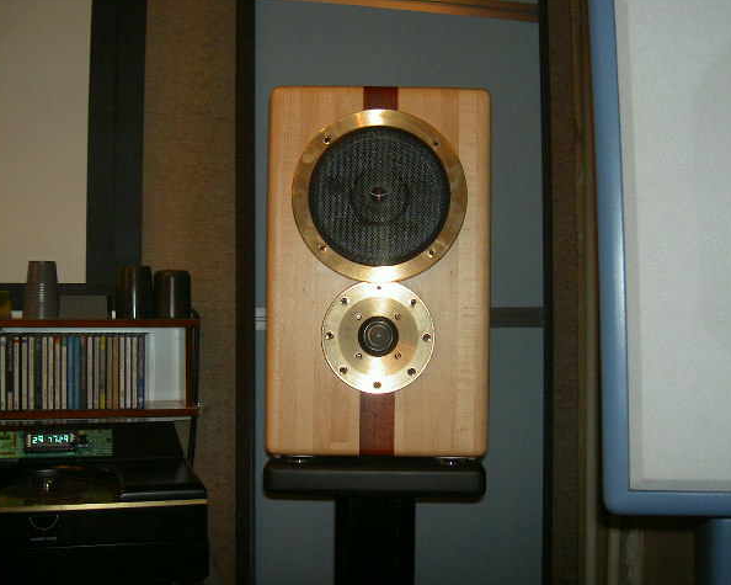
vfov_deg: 36.5
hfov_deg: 44.8
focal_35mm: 41
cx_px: 362
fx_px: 887
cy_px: 291
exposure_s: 1/59.5
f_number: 2.8
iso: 100
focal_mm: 8
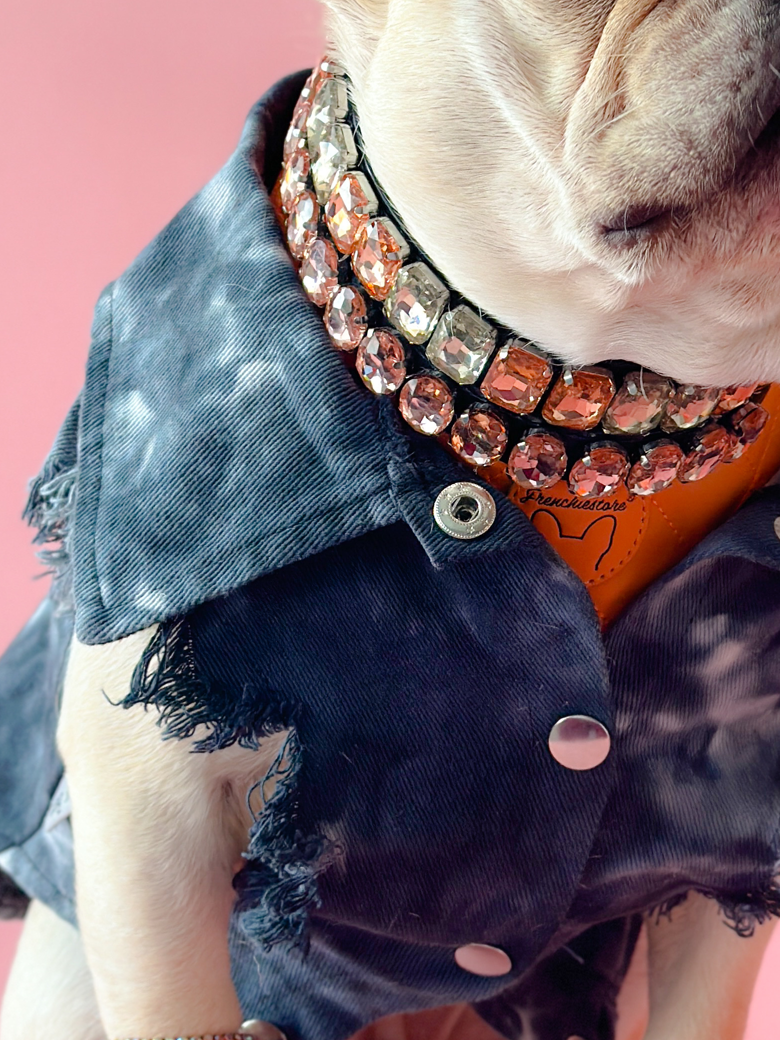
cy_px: 515
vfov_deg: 21.1
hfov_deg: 15.8
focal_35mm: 93
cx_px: 570
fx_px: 2794
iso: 125
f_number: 1.8
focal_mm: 6.86
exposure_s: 1/60
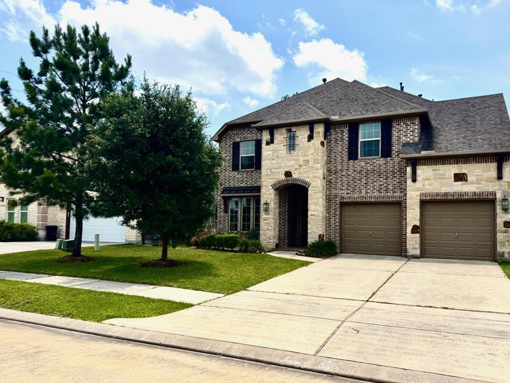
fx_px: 398
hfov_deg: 65.3
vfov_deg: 51.3
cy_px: 210
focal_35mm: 27
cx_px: 261
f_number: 1.78
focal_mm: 6.76
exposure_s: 1/7092
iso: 80
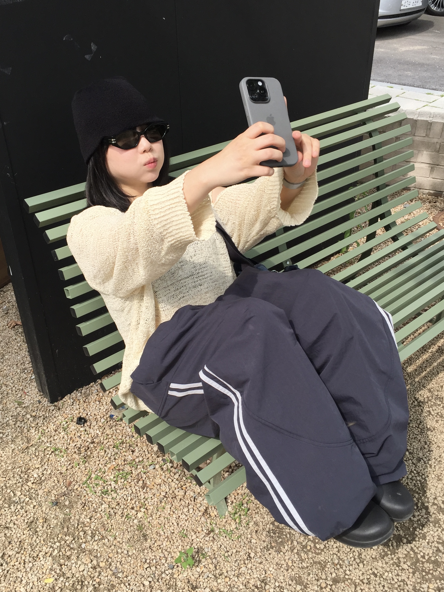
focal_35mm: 29
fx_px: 496
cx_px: 222
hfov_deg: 48.2
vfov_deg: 61.7
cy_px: 296
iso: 32
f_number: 2.2
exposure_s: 1/430
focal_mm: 4.15
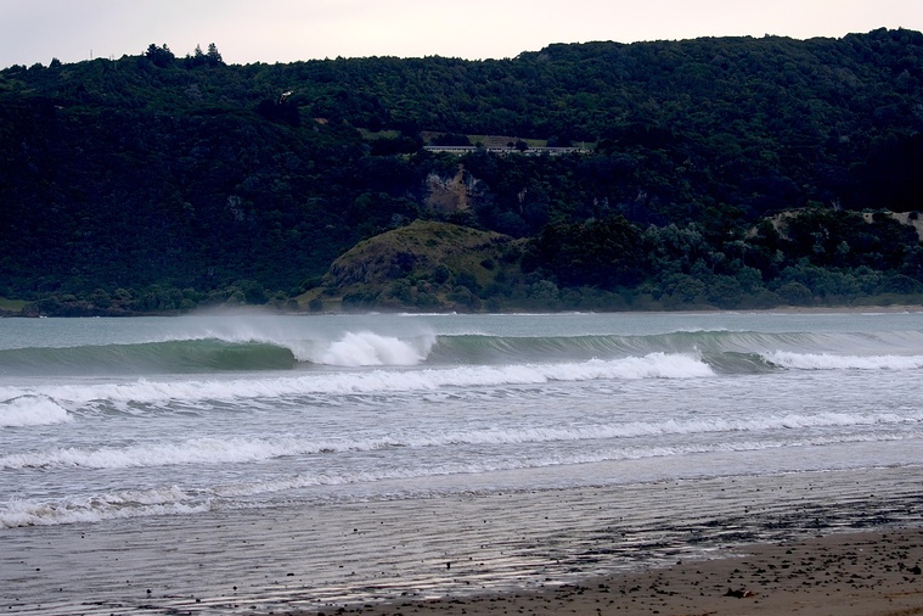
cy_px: 317
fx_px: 3974
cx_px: 465
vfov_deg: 8.9
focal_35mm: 155
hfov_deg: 13.2
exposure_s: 1/500
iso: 500
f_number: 6.3
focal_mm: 100
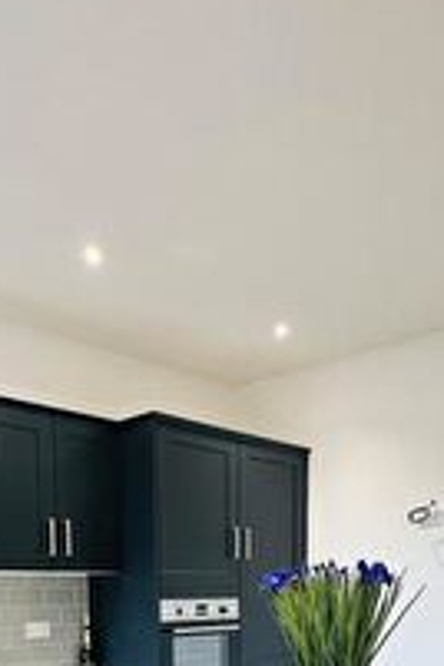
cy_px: 668
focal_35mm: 38
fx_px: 703
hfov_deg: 35.0
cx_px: 209
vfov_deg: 43.4
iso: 200
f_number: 2.2
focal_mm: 2.22
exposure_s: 1/100
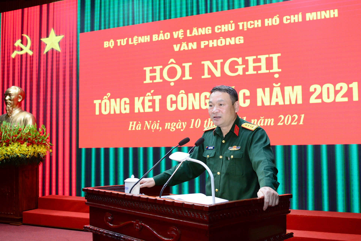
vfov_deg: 41.2
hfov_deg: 58.7
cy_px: 120
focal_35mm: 32
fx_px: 321
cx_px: 180
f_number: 5.6
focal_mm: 32
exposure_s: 1/125
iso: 2000
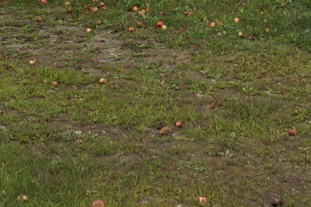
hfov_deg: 17.0
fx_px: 1010
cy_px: -215
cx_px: 326
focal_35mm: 117
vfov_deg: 10.7
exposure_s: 1/160
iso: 100
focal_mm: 16
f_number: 4.5
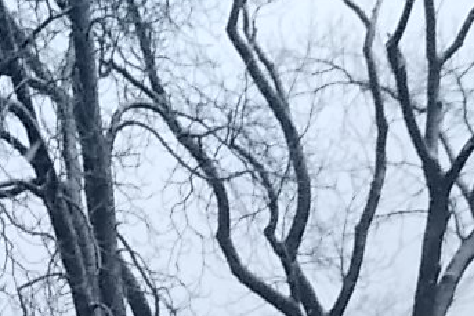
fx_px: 1660
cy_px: 742
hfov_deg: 14.8
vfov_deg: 9.7
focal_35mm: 126
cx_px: -301
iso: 400
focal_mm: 4.6
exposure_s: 1/200
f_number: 3.2
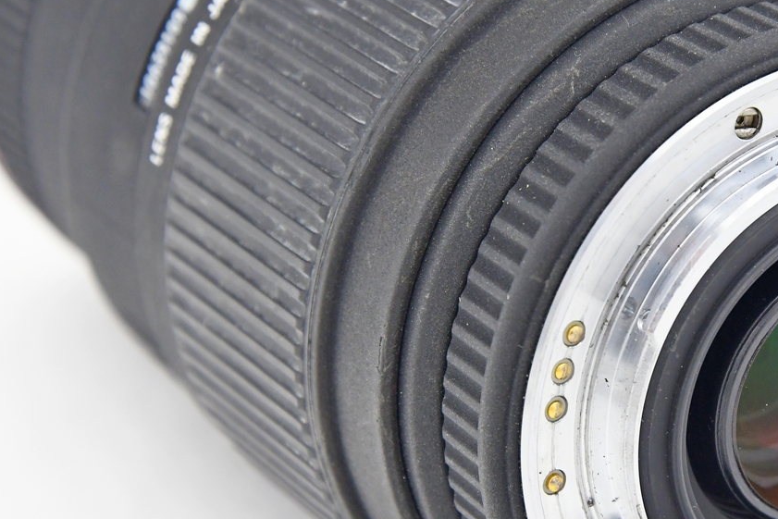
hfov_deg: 11.8
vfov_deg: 7.9
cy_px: 293
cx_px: 646
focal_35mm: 173
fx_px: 3739
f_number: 7.1
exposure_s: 1/160
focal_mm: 65
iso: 1250
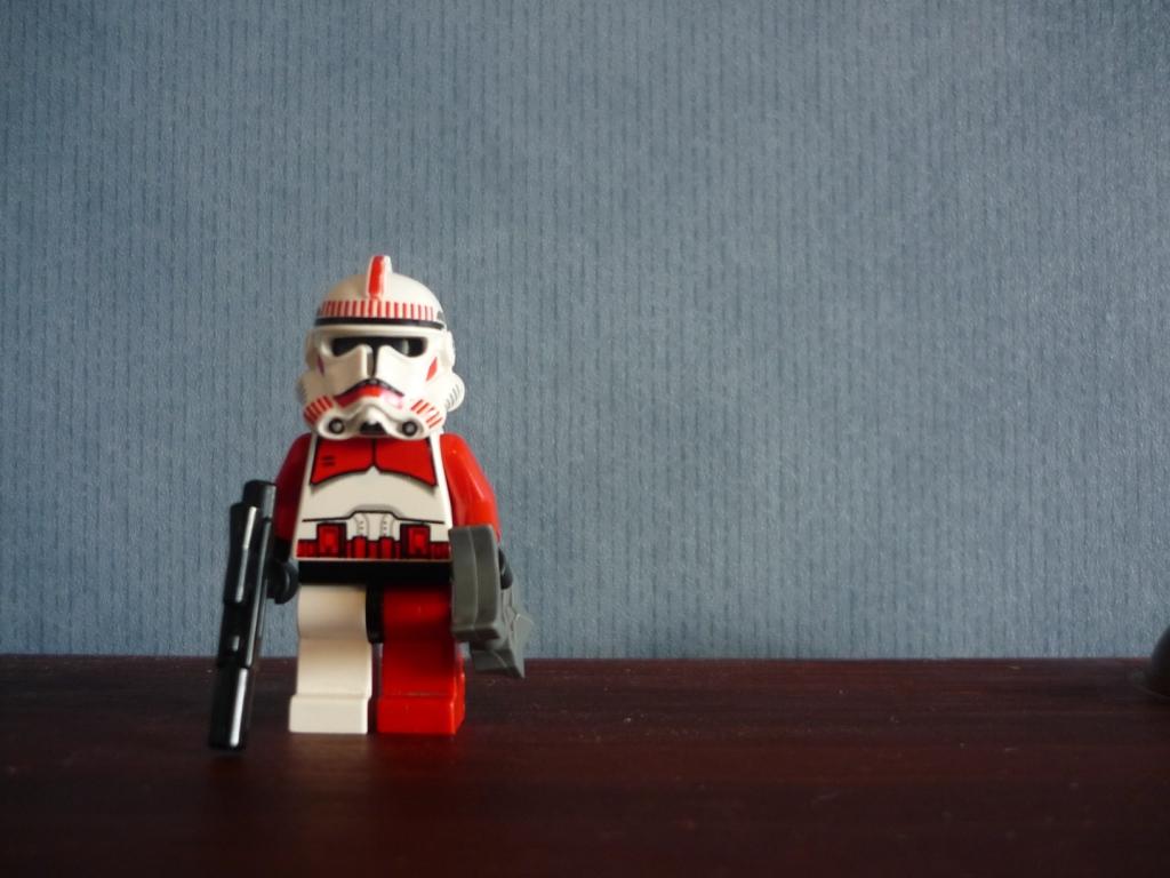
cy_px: 439
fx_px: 1115
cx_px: 585
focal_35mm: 33
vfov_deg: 42.9
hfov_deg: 55.4
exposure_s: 1/30
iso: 160
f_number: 2.8
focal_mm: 5.5
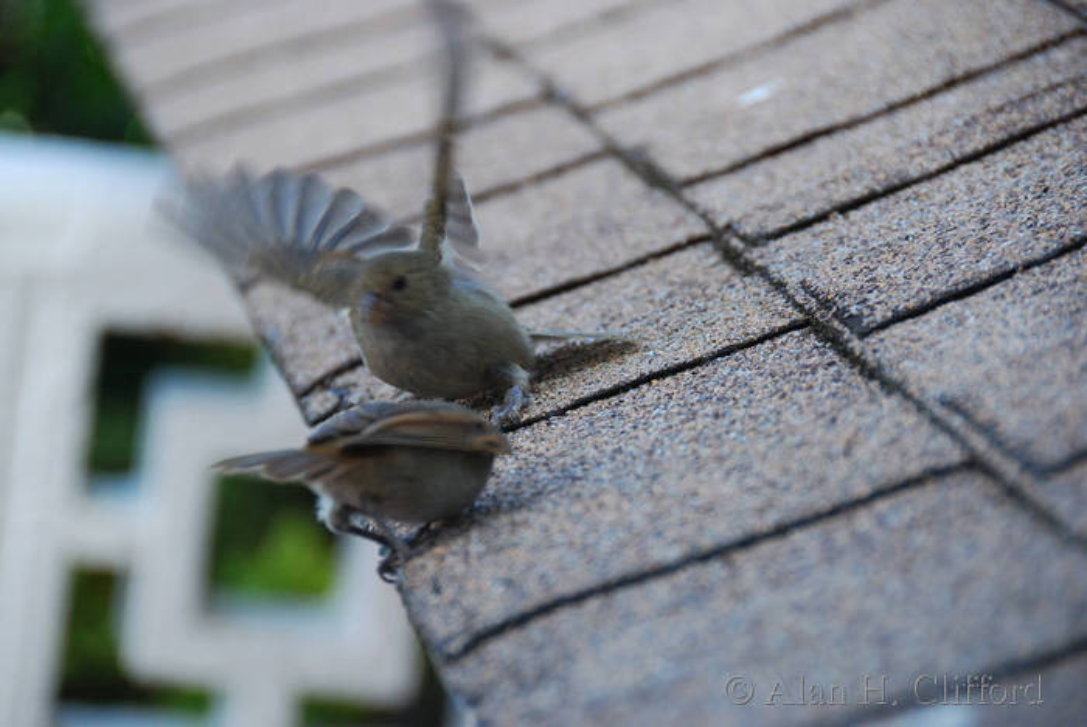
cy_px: 364
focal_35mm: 300
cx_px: 544
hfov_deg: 6.9
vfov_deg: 4.6
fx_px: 9066
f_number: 5.6
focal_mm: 200
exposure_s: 1/400
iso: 900
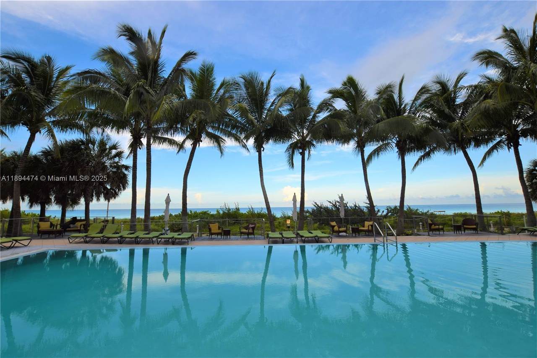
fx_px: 224
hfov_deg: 100.4
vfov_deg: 77.3
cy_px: 179
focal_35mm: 15
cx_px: 268
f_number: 7.1
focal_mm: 10
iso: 100
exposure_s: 1/200
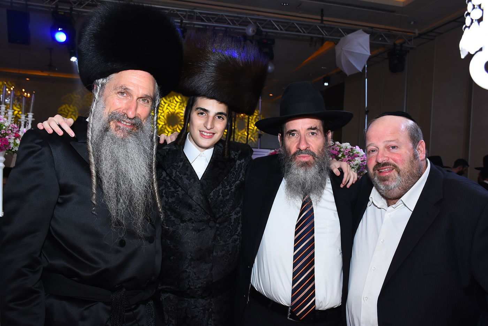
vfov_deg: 38.4
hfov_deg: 55.1
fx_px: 468
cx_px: 244
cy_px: 163
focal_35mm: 34
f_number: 6.3
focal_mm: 23
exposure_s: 1/60
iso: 640
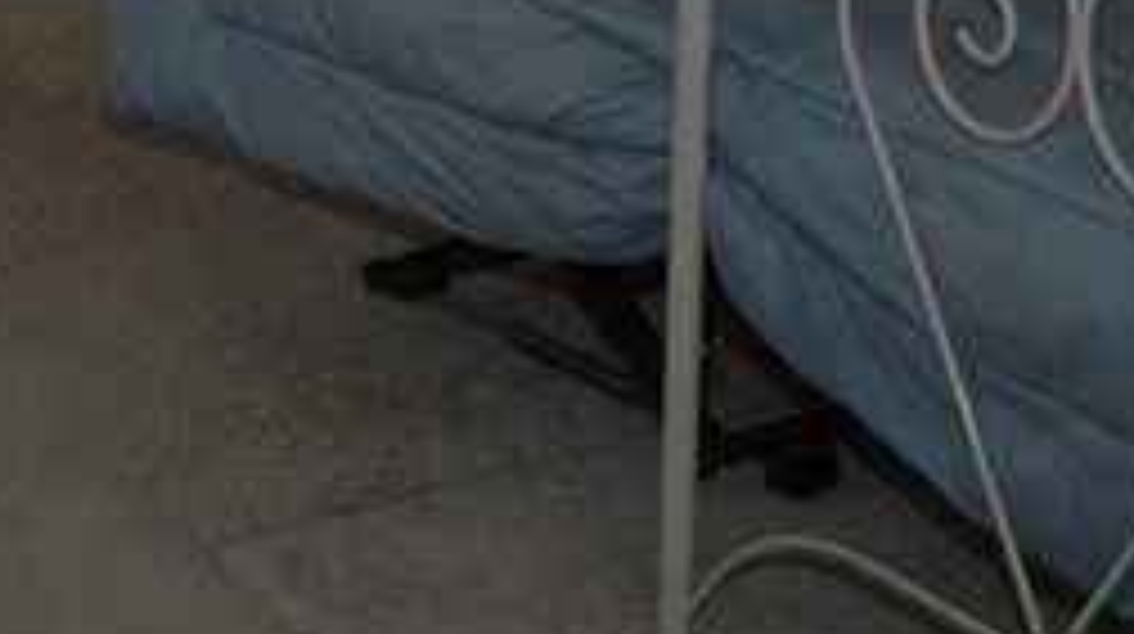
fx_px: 3454
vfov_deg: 9.7
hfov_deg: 18.1
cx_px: -63
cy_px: -688
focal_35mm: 115
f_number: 4
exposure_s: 1/60
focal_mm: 18
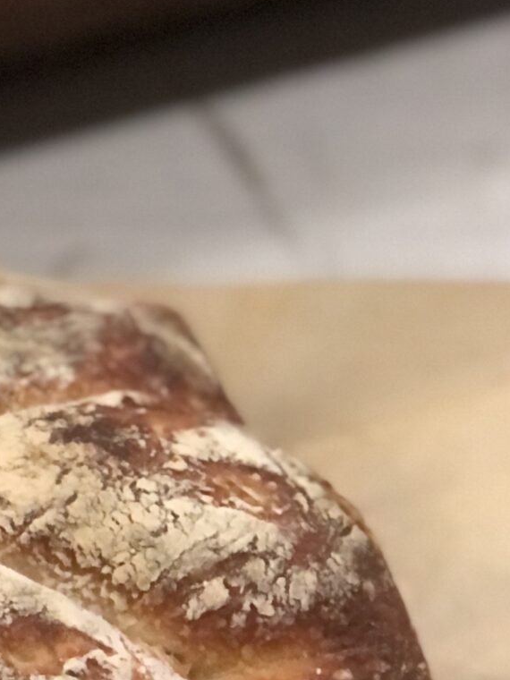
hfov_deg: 7.6
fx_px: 3772
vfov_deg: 10.3
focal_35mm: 192
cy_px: 352
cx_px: -333
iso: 500
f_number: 2.8
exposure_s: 1/30
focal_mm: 6.6
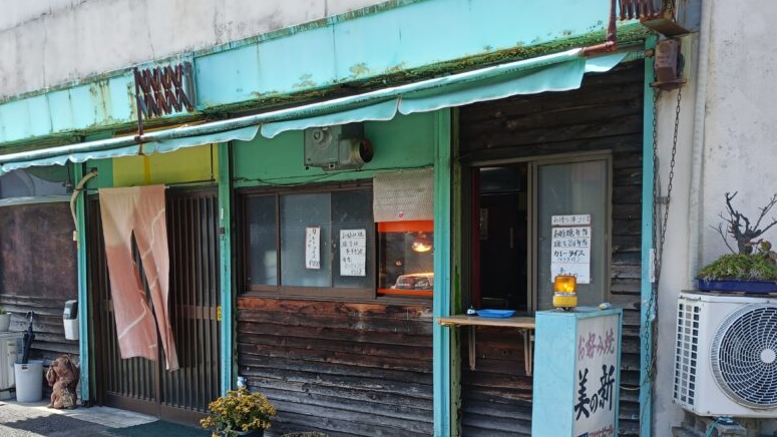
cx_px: 339
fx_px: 742
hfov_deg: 55.1
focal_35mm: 36
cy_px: 309
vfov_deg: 32.4
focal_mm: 4.7
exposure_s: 1/145
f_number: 1.7
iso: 50
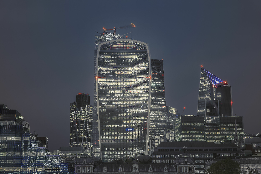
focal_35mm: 66
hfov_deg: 30.5
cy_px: 87
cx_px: 130
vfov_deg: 20.6
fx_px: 479
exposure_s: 30
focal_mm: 66
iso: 100
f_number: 9
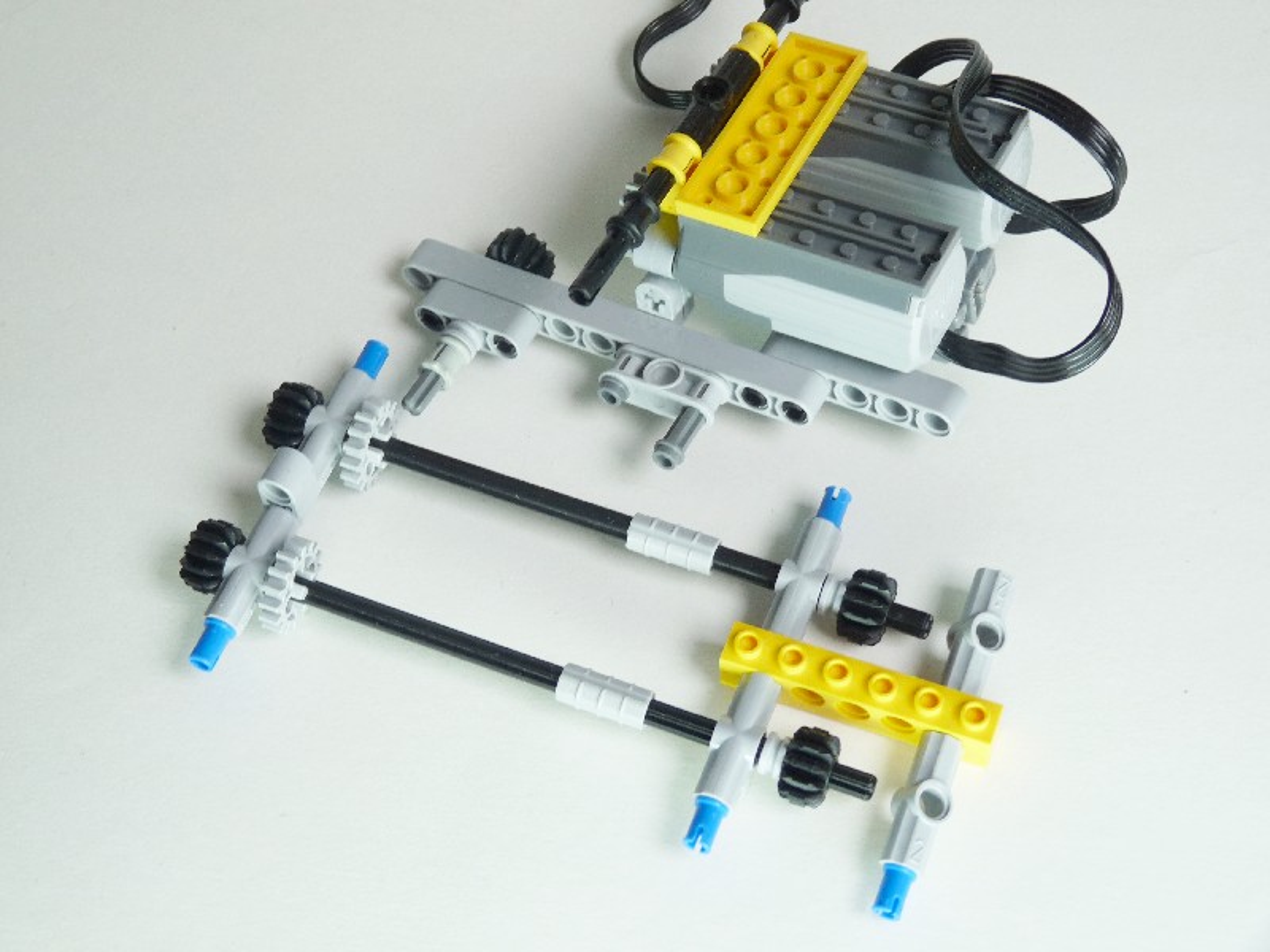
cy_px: 476
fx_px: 2238
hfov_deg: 31.7
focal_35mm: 61
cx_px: 635
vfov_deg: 24.0
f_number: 3.2
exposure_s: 1/40
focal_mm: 10.8
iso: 100
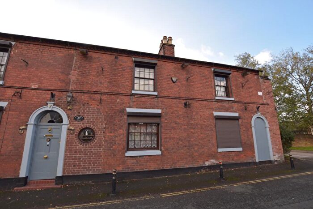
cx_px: 156
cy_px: 104
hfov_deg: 100.4
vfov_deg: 77.4
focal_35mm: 15
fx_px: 130
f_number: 5.6
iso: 100
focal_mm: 10
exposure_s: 1/125
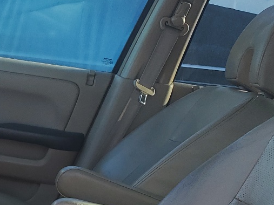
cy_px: 247
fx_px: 649
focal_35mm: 82
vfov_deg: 17.2
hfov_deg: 22.4
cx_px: -34
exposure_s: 1/312
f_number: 1.5
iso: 50
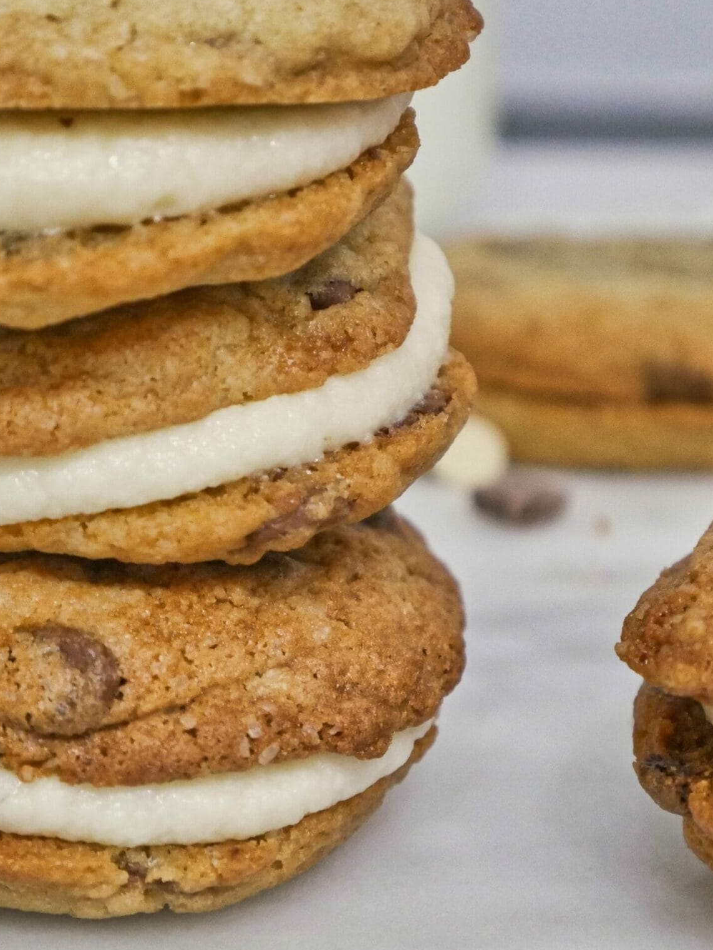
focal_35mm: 113
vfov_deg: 17.4
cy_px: 485
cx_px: 331
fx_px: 3101
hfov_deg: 13.1
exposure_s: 1/60
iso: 3200
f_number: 5.6
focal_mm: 42
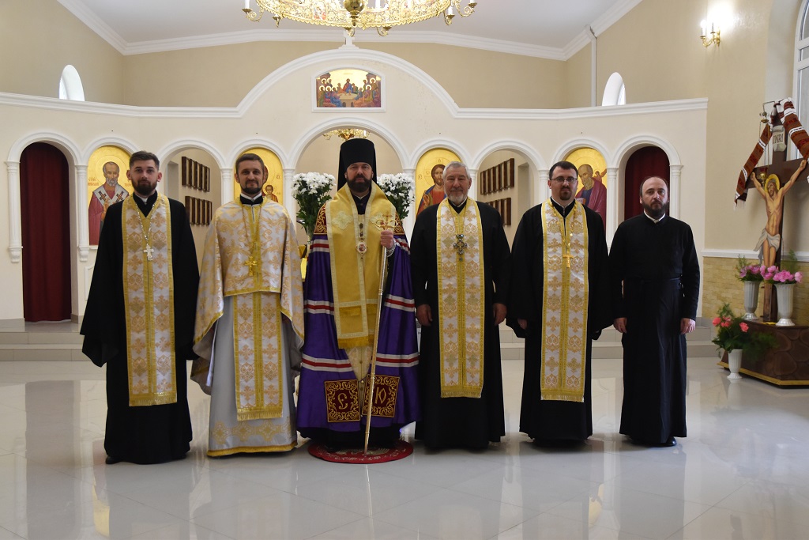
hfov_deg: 51.3
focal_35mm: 38
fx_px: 843
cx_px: 404
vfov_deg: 35.5
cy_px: 270
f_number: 3.8
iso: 1400
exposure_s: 1/125
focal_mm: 25
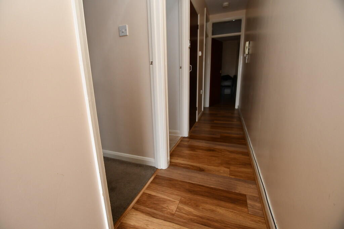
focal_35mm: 15
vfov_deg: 77.3
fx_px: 143
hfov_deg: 100.4
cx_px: 172
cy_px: 114
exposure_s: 1/60
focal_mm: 10
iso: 640
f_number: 4
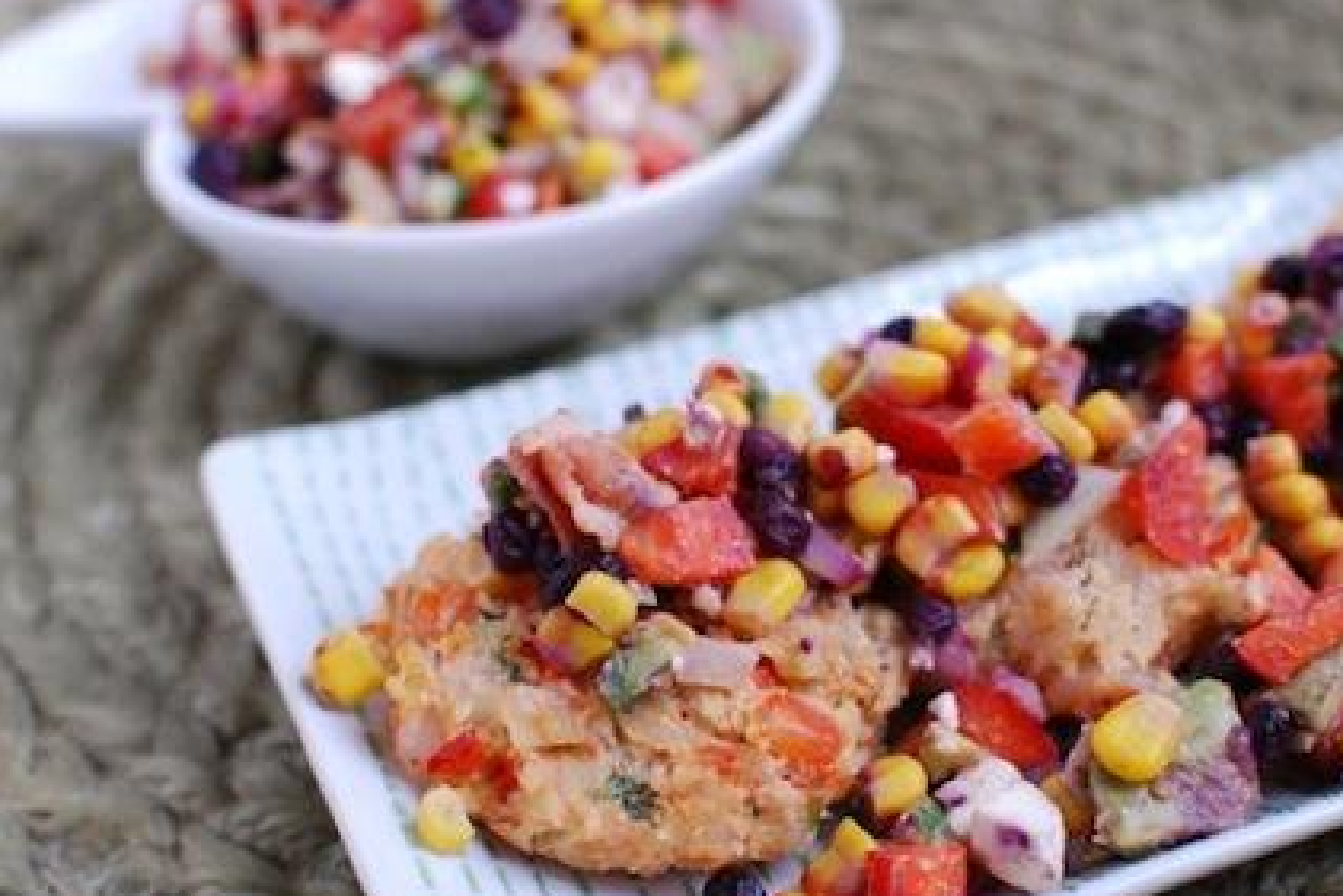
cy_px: 456
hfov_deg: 29.3
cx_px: 772
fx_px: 2562
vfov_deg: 19.8
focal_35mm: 69
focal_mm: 35
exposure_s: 1/60
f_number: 3.5
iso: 400
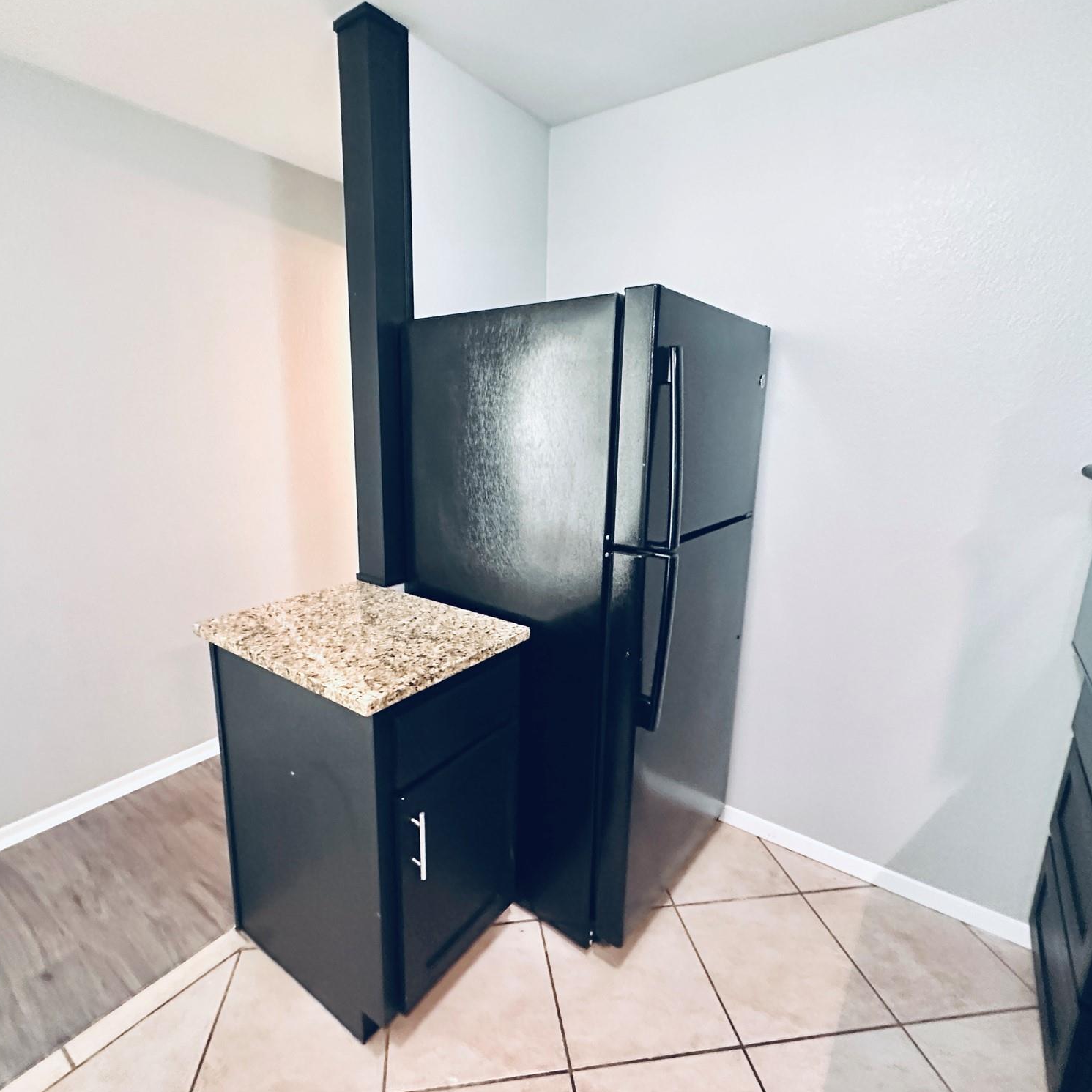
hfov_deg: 83.9
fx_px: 607
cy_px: 543
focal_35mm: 17
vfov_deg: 84.0
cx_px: 520
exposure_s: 1/60
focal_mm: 2.22
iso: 1000
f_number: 2.2
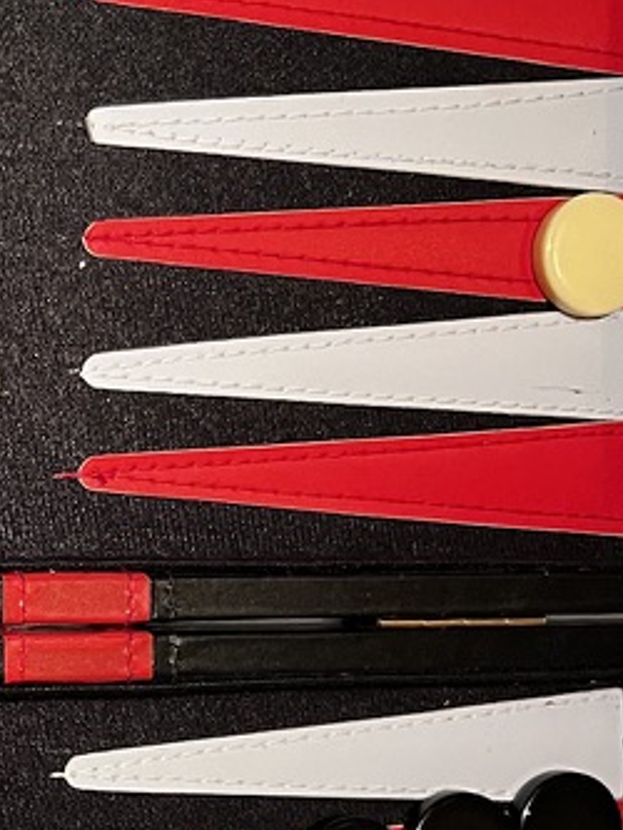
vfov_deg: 24.3
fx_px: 1919
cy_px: 573
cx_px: -159
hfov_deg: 17.4
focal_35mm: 80
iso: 500
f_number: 1.5
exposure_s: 1/50
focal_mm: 5.7
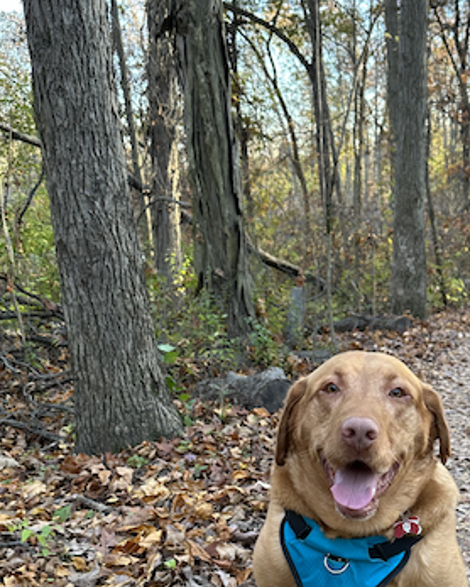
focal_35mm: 45
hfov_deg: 33.0
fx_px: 782
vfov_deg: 40.1
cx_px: 333
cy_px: 432
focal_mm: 6.86
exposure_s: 1/128
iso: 100
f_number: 1.78
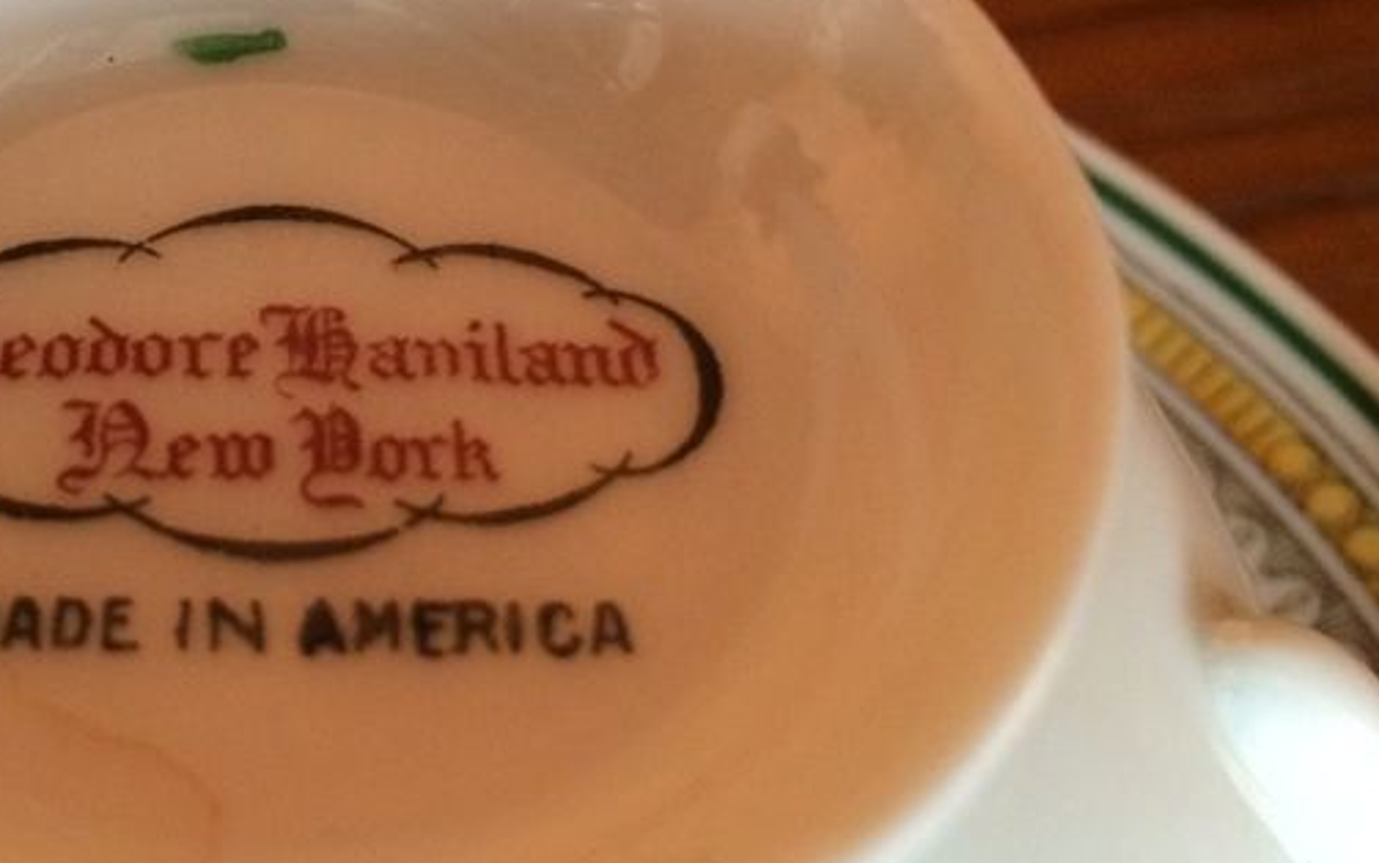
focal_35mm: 57
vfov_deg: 22.6
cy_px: 227
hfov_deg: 34.8
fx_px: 2143
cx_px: 316
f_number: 2.2
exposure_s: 1/30
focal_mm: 4.12
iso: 200
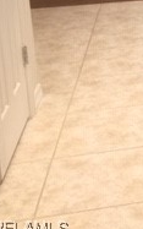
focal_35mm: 105
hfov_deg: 10.4
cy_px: -50
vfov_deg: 18.7
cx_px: 363
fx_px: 654
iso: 50
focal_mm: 4.15
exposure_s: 1/15
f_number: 2.2
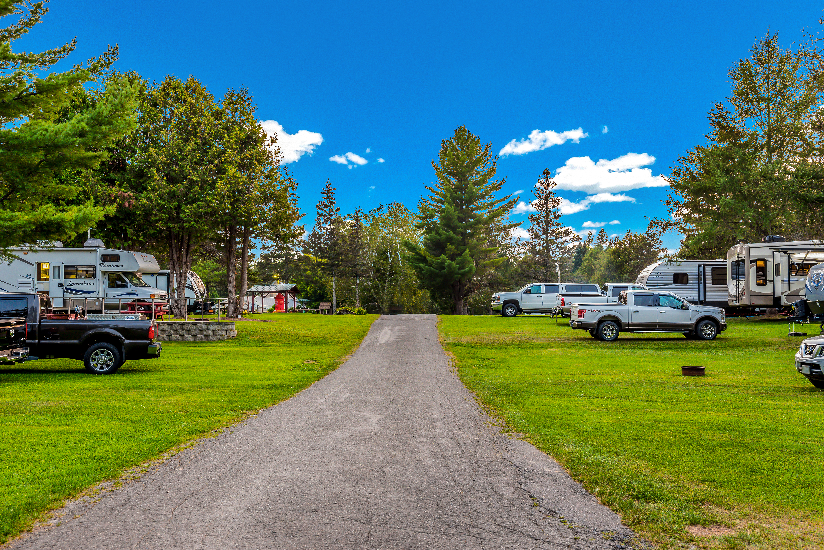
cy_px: 275
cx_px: 412
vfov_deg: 33.4
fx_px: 916
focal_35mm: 40
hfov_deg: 48.4
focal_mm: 40
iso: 250
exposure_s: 2.5
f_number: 8
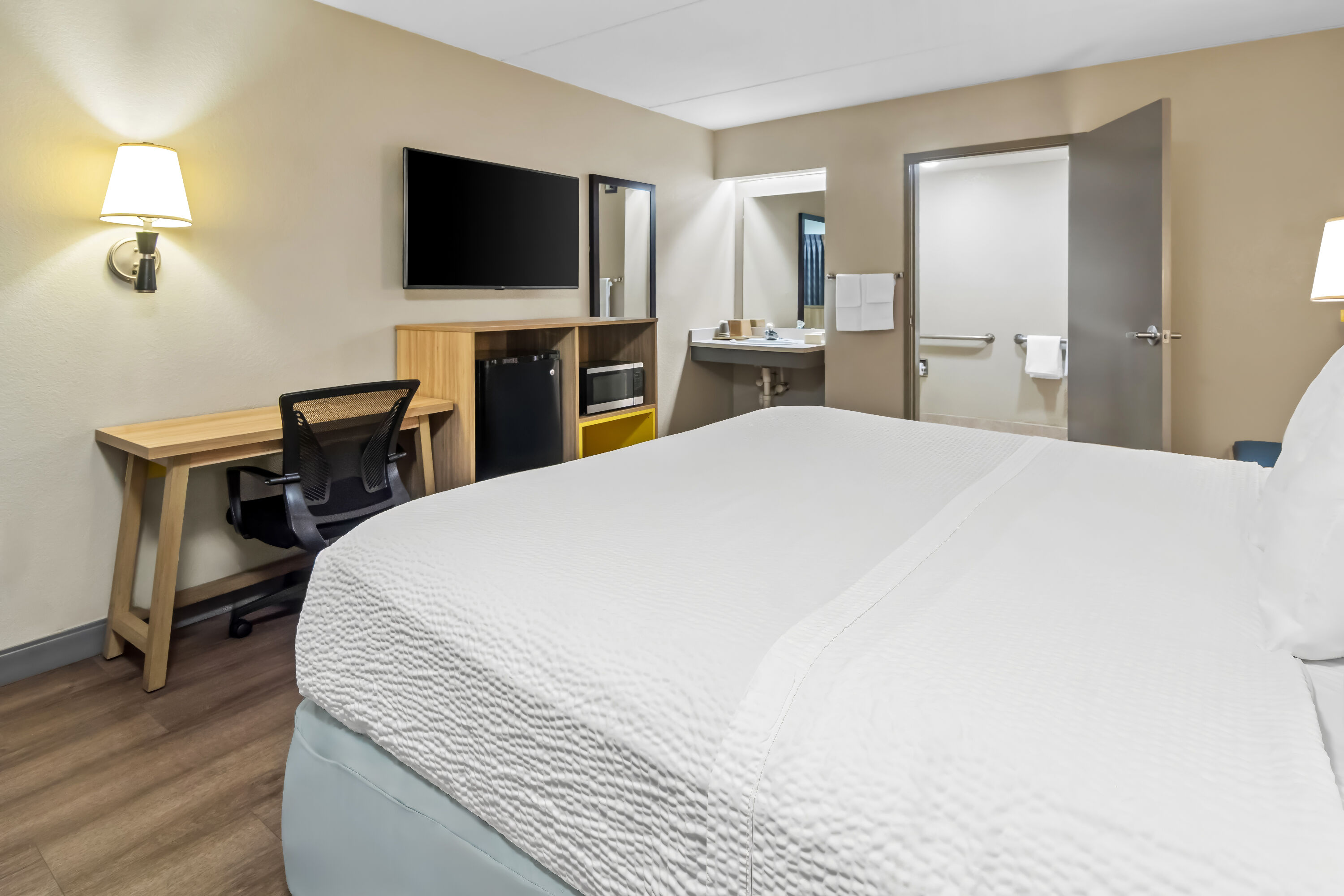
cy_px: 448
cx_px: 672
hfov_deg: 95.0
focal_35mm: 16
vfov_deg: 72.1
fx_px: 616
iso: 800
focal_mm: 11
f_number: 8
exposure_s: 1/6
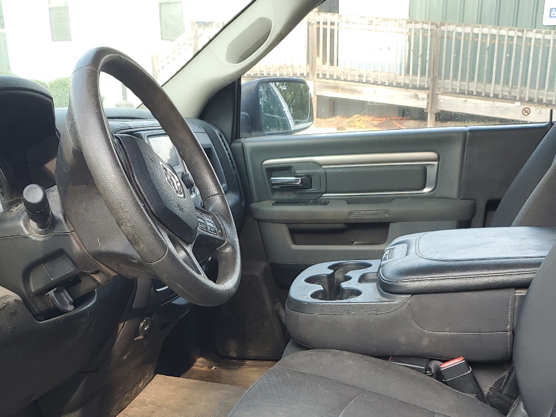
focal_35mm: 46
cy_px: 367
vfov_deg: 30.3
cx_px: 277
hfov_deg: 41.2
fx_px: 739
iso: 50
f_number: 1.5
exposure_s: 1/175
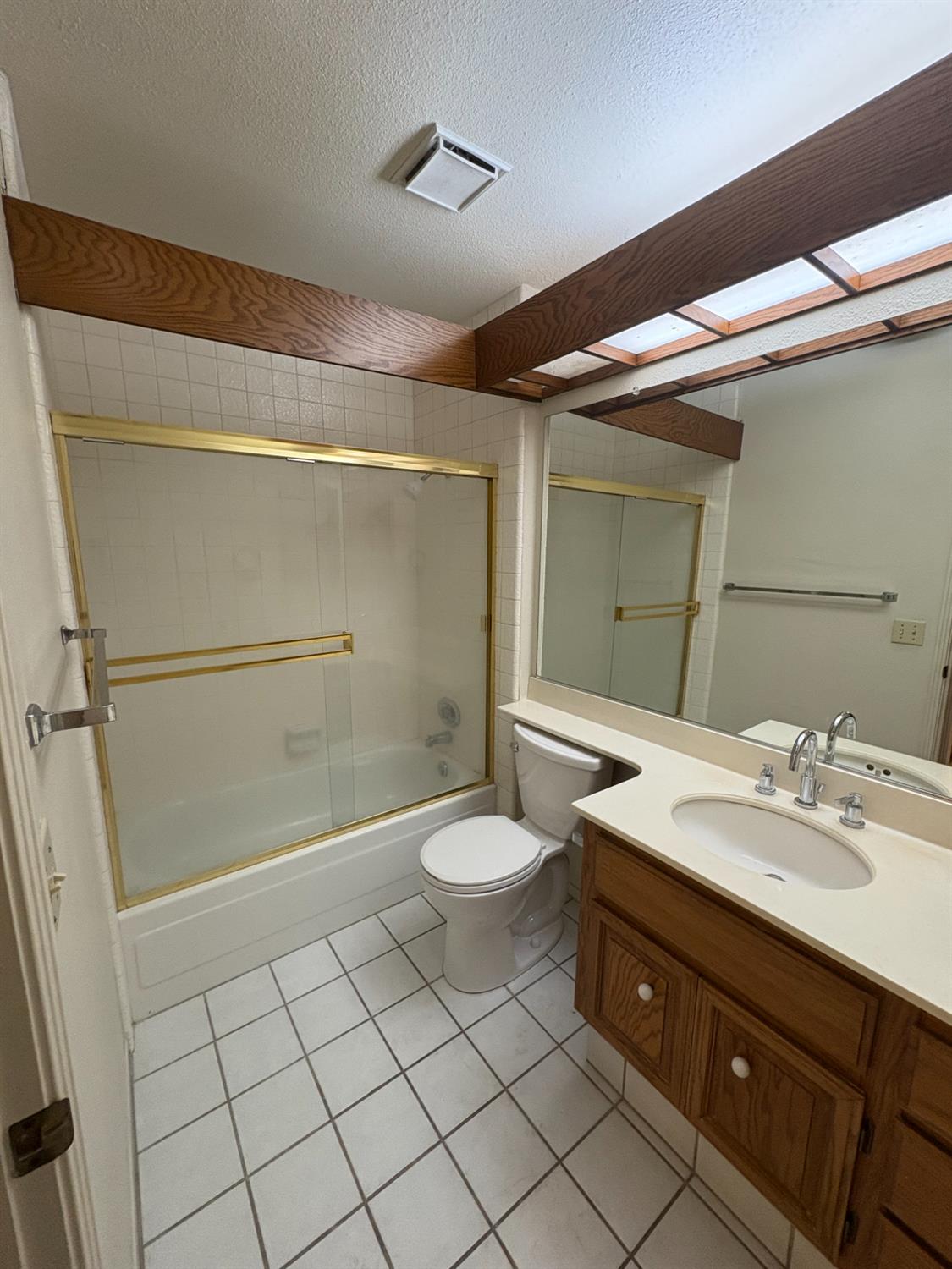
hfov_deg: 85.7
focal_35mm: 14
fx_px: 513
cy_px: 634
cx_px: 476
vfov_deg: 102.1
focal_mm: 2.22
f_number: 2.2
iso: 250
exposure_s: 1/60
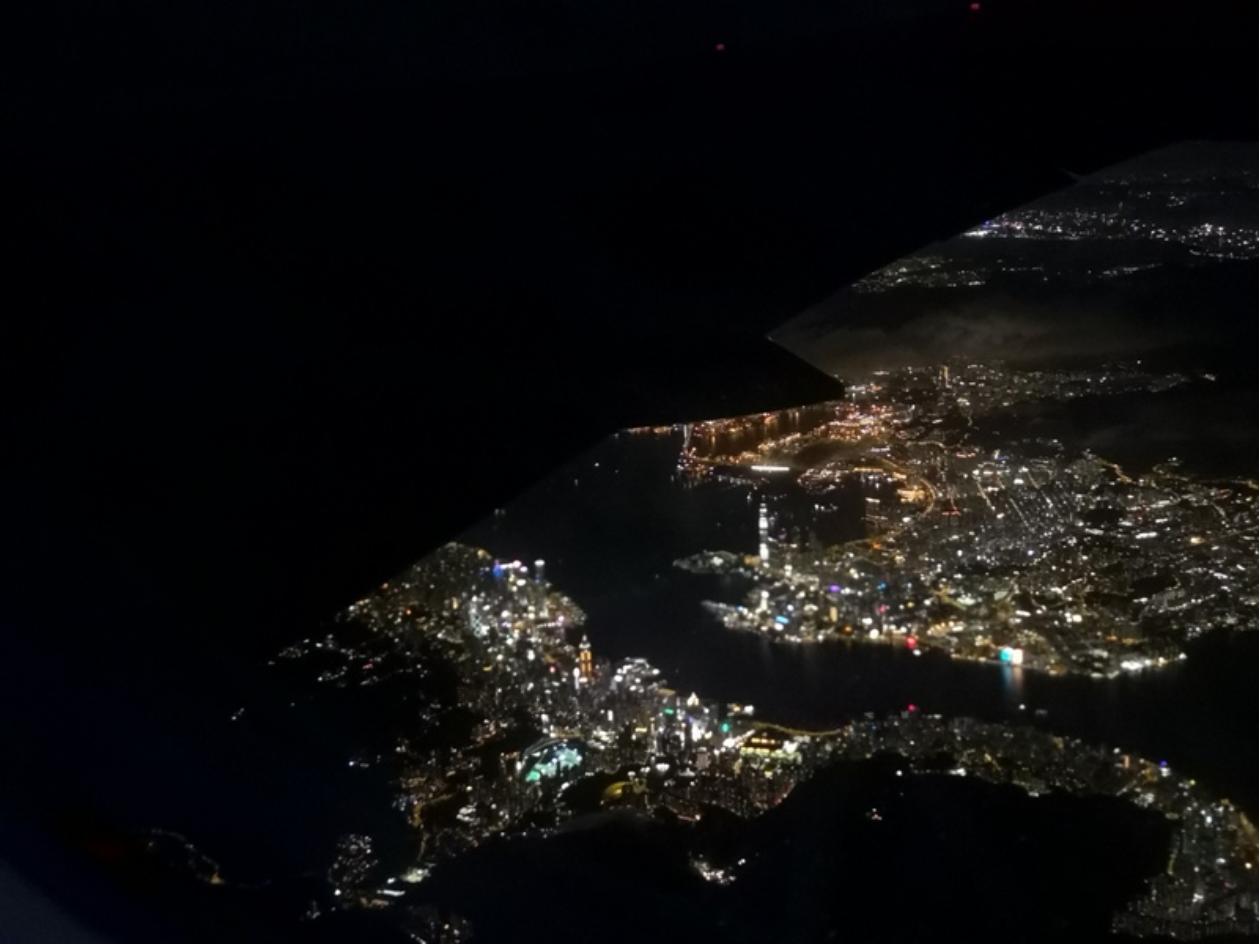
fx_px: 1600
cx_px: 630
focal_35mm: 44
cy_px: 472
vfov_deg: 32.9
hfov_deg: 42.9
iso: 2500
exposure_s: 1/17.1
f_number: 1.8
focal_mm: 3.95
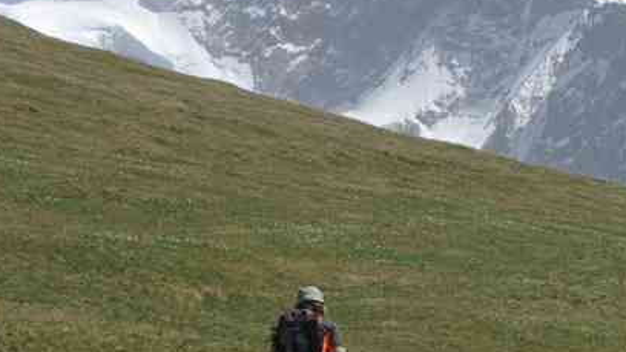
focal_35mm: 212
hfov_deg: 10.1
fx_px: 3522
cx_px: 552
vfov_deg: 5.7
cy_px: 267
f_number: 9.5
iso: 100
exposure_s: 1/250
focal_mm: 55
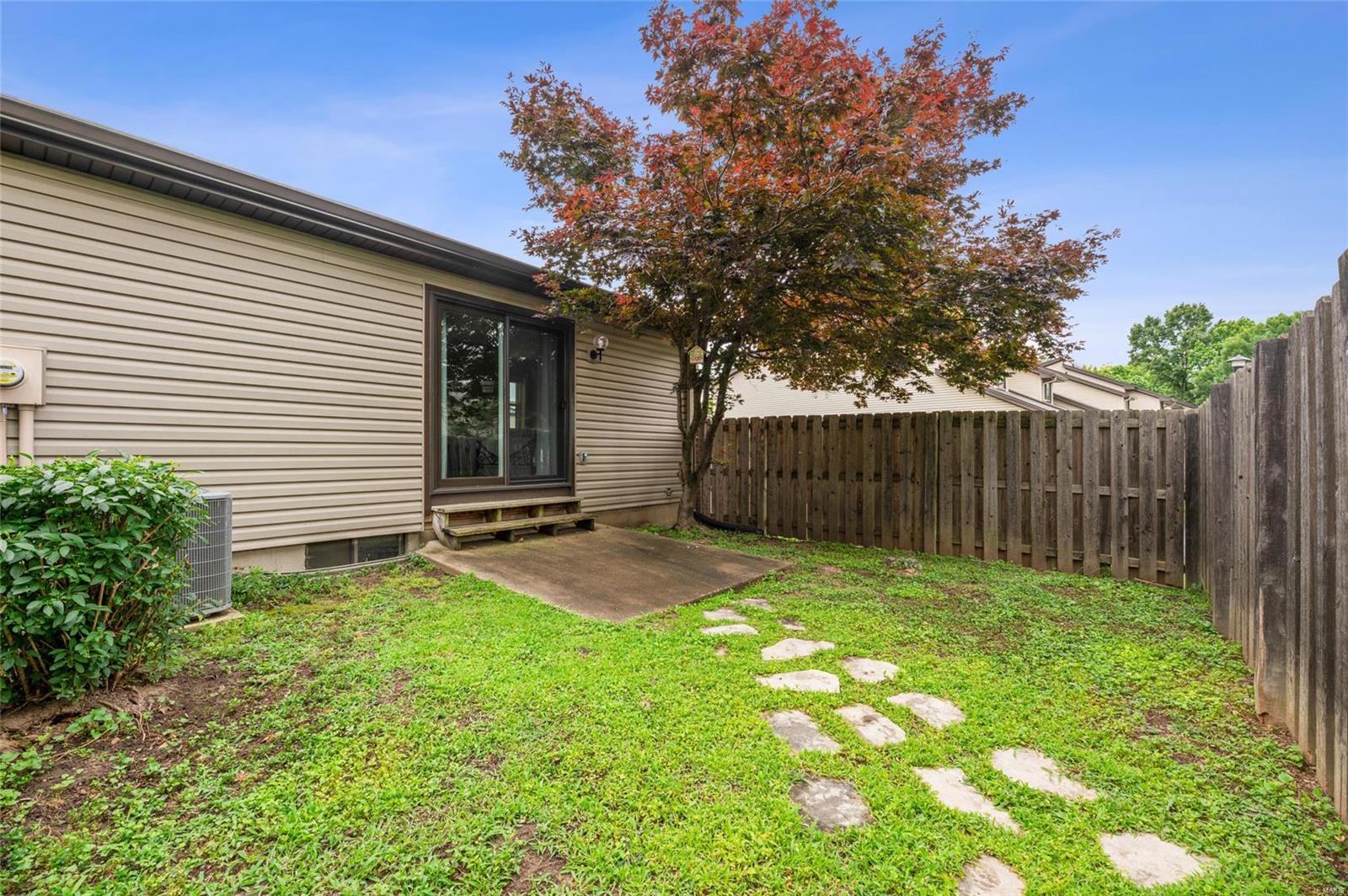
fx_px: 524
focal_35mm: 14
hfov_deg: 104.3
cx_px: 674
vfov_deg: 81.1
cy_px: 448
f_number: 8
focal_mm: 14
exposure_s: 1/80
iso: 200
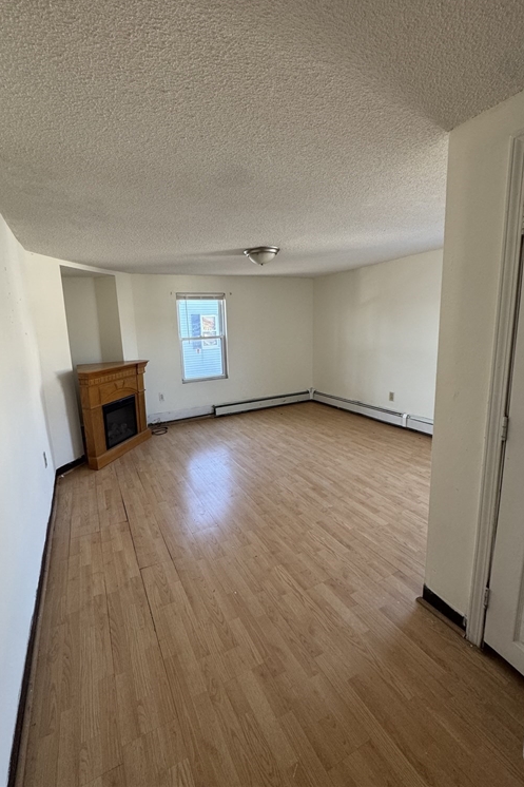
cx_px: 234
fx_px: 328
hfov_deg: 77.1
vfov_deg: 100.4
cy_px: 383
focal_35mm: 15
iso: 200
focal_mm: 2.22
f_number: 2.2
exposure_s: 1/99
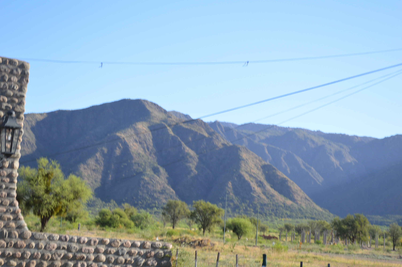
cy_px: 134
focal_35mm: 75
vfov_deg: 18.1
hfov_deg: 27.0
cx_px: 201
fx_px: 837
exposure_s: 1/200
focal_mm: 50
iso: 100
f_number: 7.1
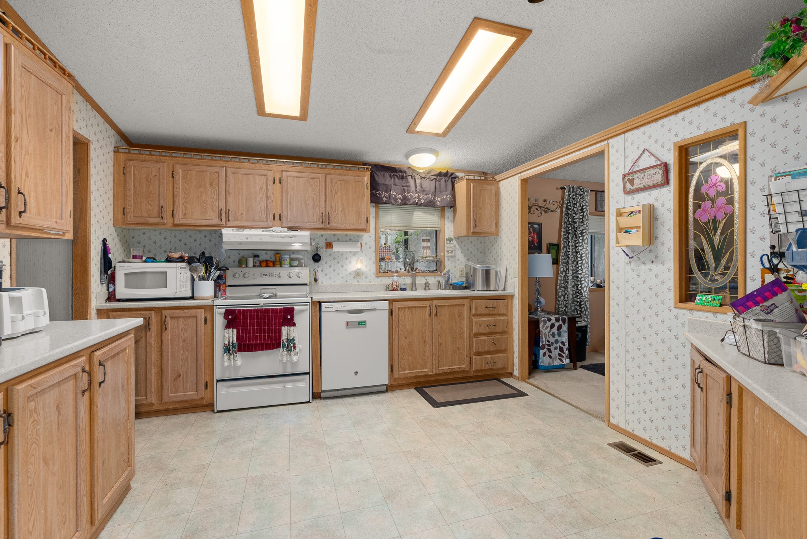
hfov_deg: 96.7
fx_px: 359
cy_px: 270
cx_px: 404
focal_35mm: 16
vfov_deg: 73.8
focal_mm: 16
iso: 500
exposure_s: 1/1.25
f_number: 8
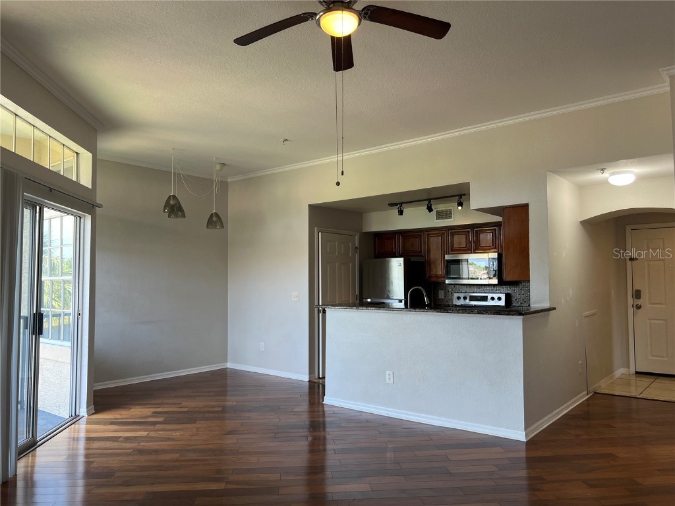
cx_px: 338
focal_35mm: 26
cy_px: 253
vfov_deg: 53.1
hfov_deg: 67.3
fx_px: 507
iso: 50
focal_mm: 5.7
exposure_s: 1/120
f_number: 1.5
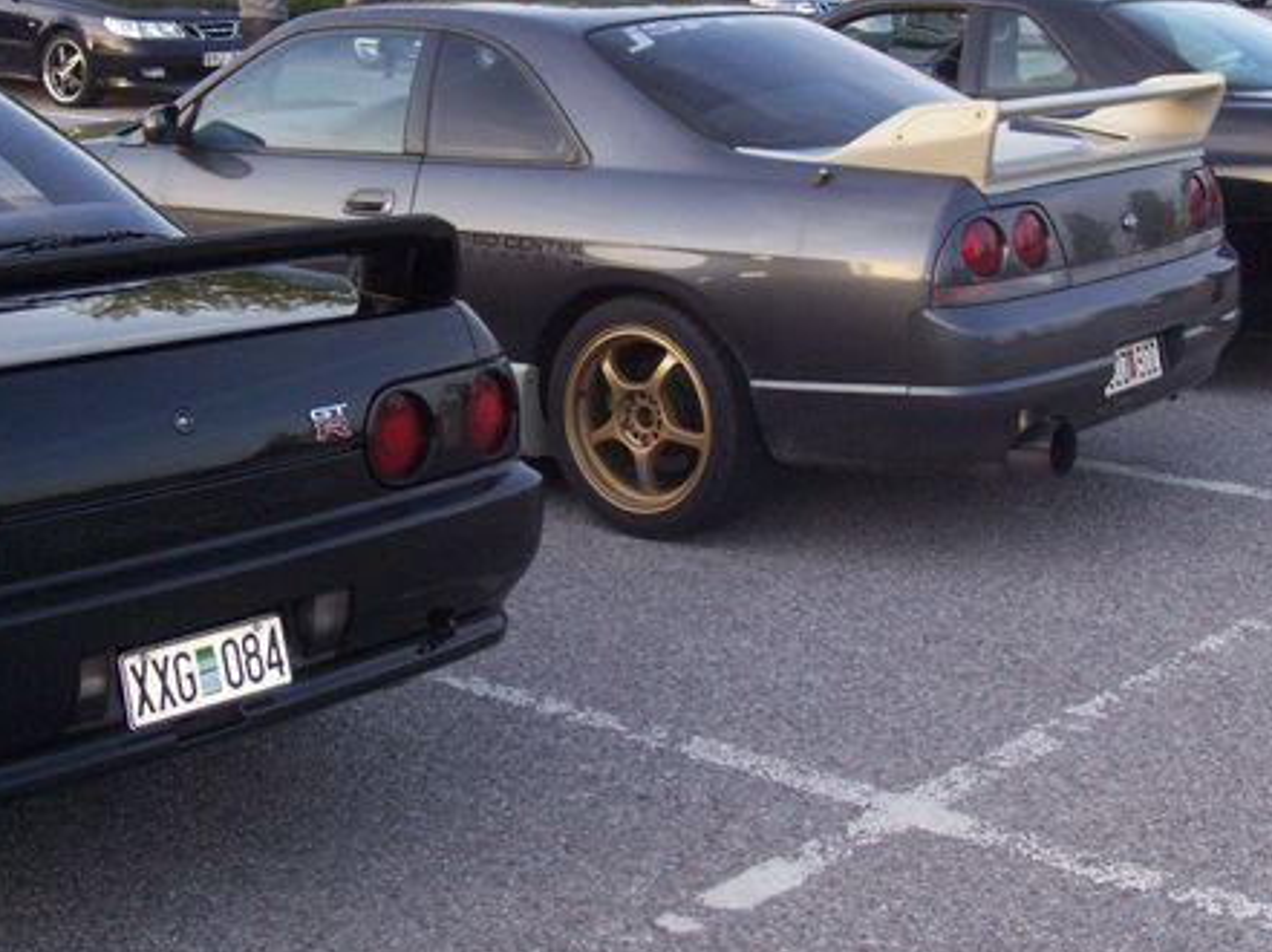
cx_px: 658
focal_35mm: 61
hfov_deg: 31.7
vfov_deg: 24.0
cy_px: 433
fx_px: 2240
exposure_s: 1/120
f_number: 2.9
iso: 140
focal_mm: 7
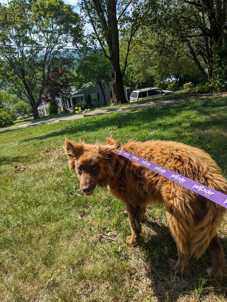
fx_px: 218
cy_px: 151
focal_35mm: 25
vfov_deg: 69.4
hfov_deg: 54.9
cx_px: 114
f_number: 1.89
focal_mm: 5.43
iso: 46
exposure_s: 1/2028
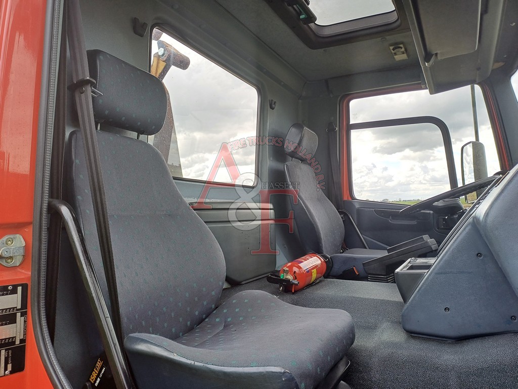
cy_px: 194
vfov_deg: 54.9
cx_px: 259
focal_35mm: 25
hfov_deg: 69.4
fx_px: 374
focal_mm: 4.65
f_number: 1.8
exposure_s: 1/169
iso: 50
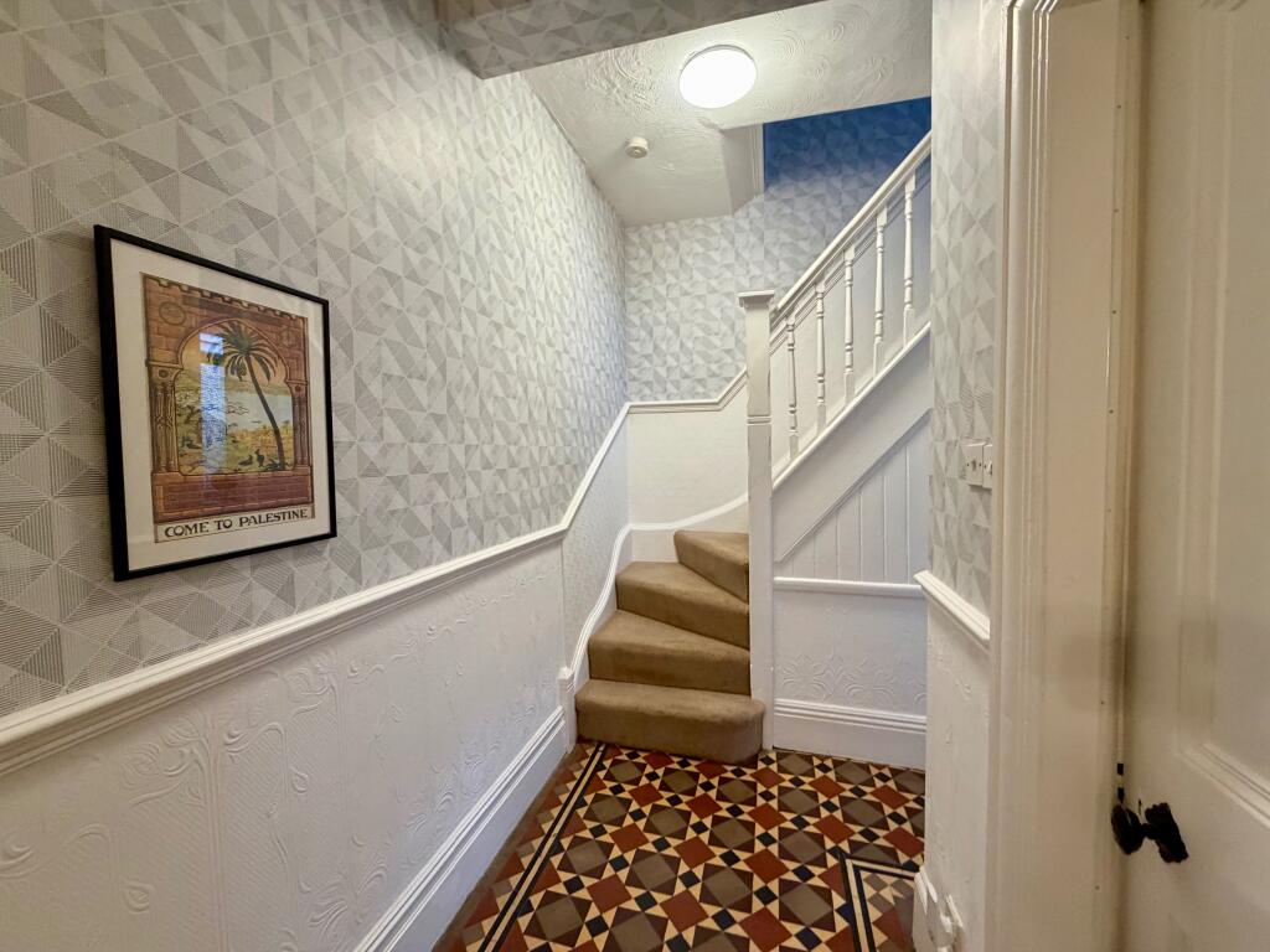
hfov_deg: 102.1
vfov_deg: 85.7
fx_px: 514
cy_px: 476
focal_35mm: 14
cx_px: 635
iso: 320
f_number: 2.2
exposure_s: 1/50
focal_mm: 2.22
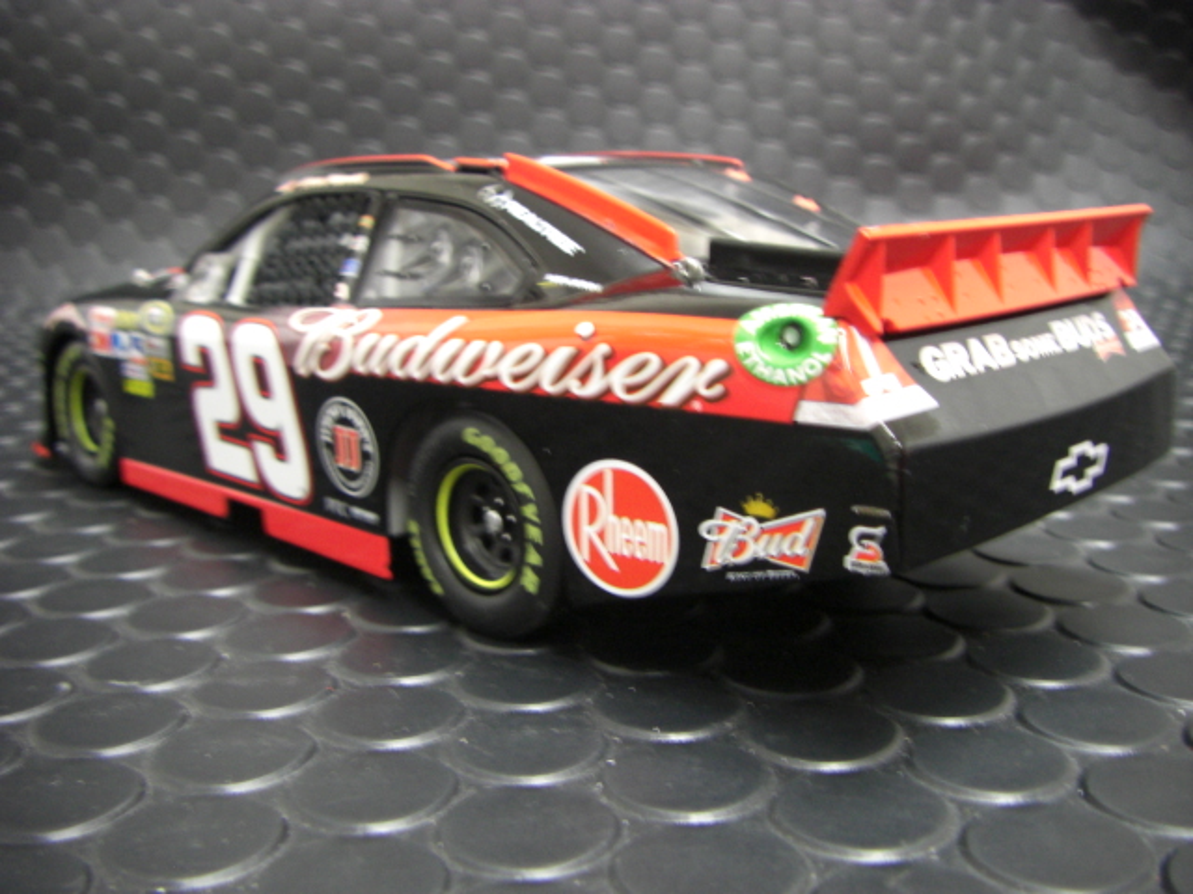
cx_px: 596
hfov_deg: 49.0
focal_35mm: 38
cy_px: 447
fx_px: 1310
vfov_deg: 37.7
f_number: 3.4
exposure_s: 1/8
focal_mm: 6.3
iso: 200
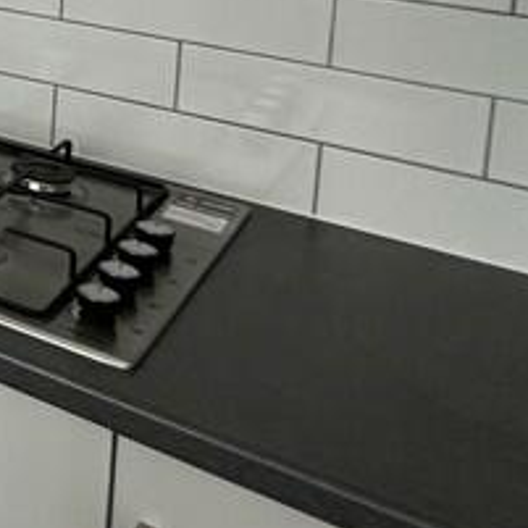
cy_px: -147
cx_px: -602
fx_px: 1087
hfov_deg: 17.1
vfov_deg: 24.1
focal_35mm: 63
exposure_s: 1/99
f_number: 2.2
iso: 200
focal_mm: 2.22
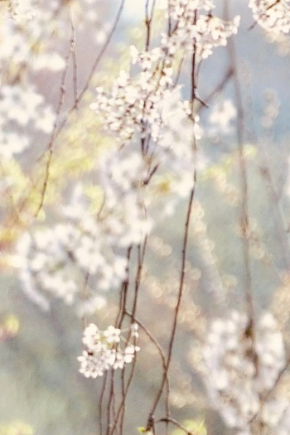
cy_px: 905
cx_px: -408
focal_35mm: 497
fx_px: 6005
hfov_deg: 2.7
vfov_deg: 4.1
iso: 400
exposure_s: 1/250
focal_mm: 68
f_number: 2.8
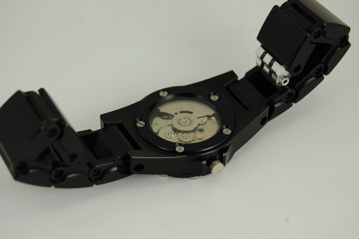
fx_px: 822
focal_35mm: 82
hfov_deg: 24.6
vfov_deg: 16.5
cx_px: 180
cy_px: 120
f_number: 8
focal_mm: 55
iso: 200
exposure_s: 1/80
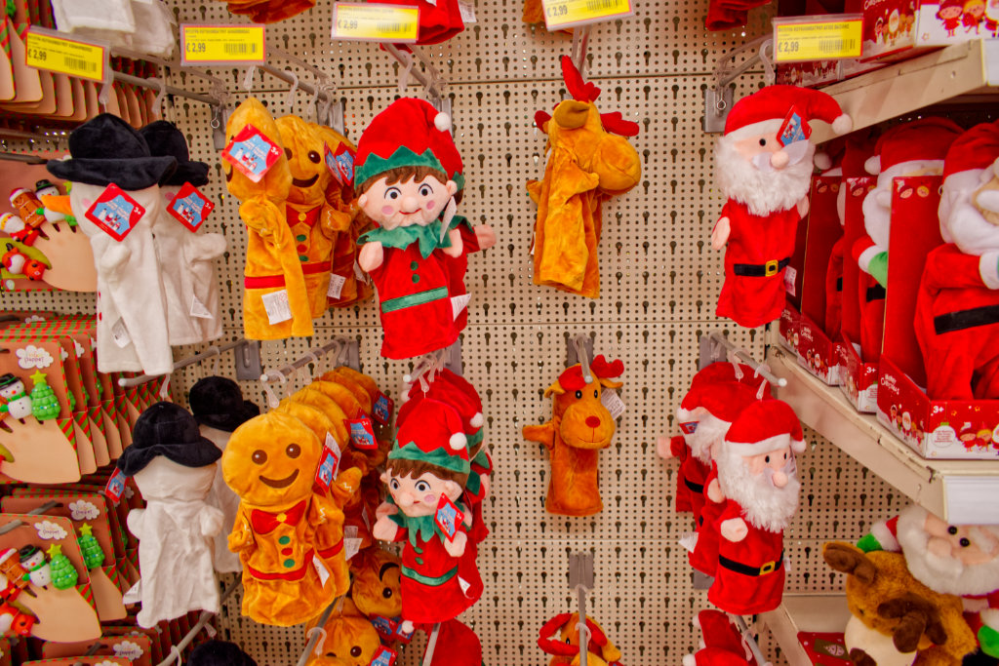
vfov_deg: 47.9
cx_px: 500
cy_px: 333
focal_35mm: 27
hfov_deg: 67.4
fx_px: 749
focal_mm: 18
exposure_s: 1/100
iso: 400
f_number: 5
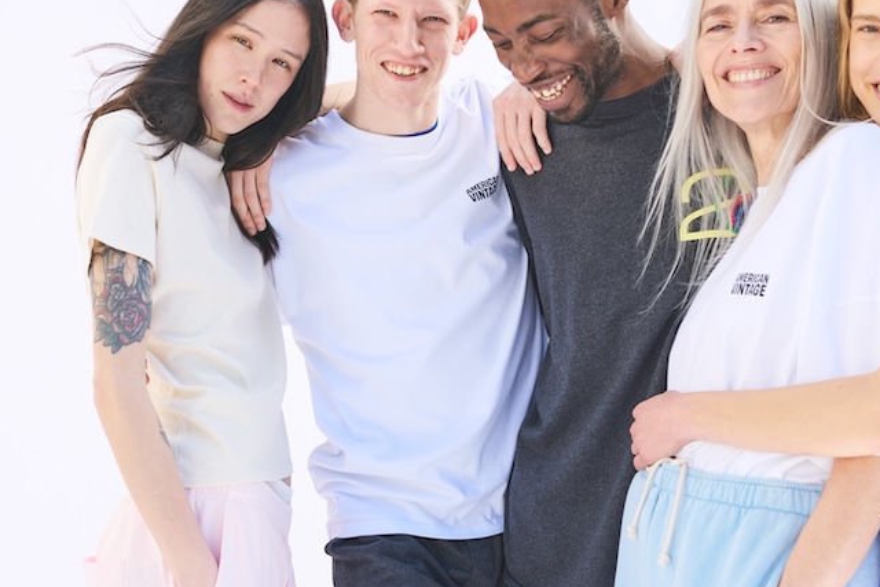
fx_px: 1369
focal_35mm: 56
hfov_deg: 35.6
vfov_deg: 24.2
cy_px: 289
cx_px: 437
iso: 250
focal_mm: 35
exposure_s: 1/400
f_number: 5.6
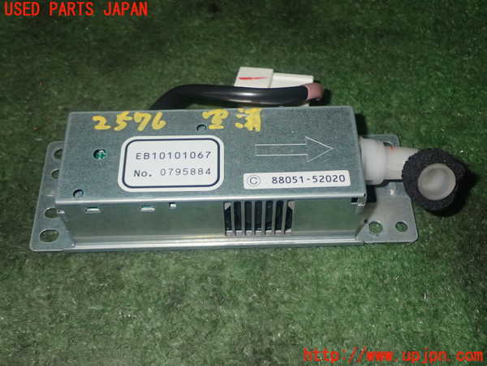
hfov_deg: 42.9
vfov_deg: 32.9
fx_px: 619
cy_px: 183
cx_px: 244
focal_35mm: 44
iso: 400
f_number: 9
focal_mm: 7.84
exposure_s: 1/40
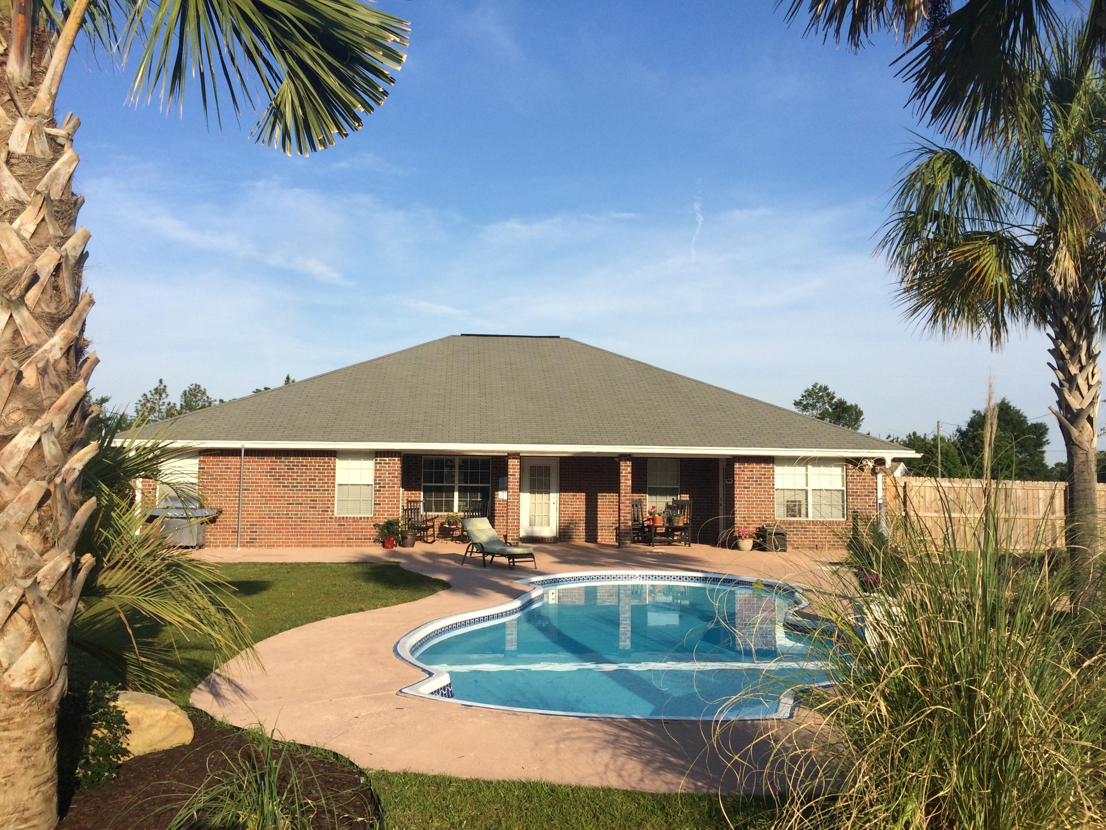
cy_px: 415
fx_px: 927
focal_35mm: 29
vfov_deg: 48.2
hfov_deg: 61.7
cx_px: 553
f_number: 2.2
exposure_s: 1/2160
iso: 32
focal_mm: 4.15
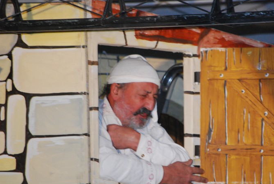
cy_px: 107
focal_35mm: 361
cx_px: 164
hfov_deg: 5.7
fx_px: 2752
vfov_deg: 3.8
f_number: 5.6
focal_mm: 200
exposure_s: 1/60
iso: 1400
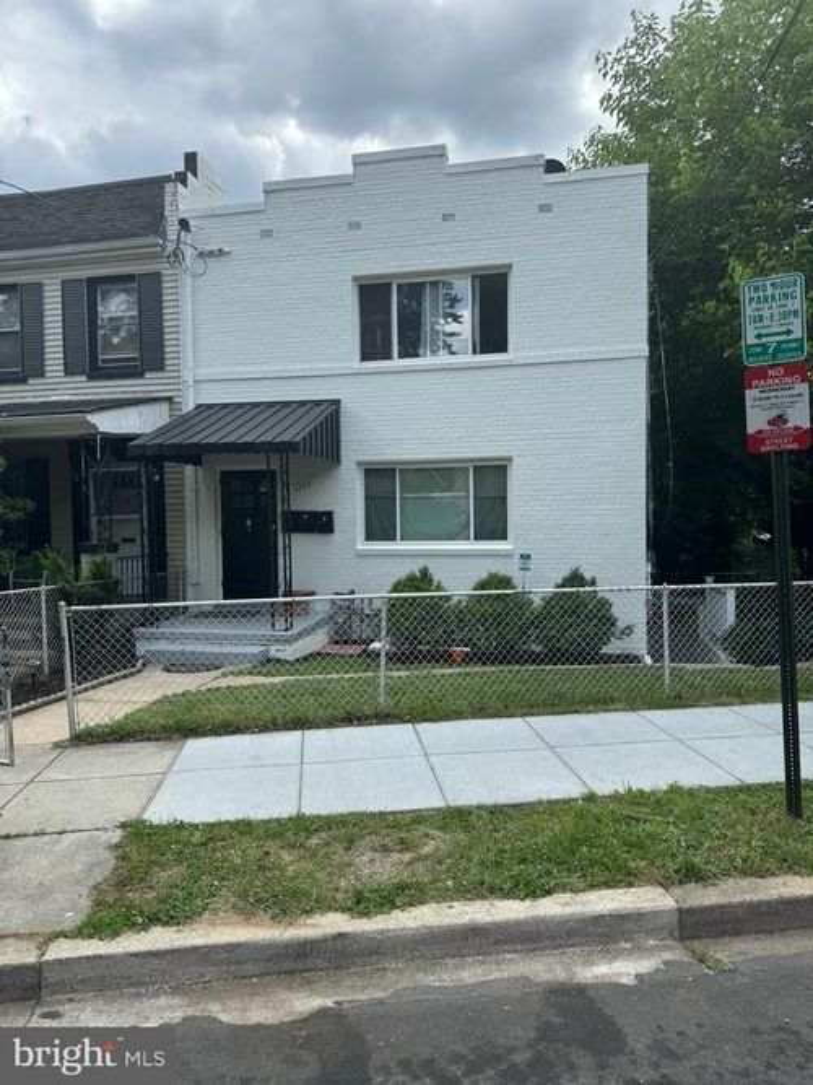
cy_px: 542
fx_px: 752
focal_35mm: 24
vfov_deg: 71.6
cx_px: 406
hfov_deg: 56.8
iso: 80
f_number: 1.78
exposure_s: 1/2604
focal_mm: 6.76
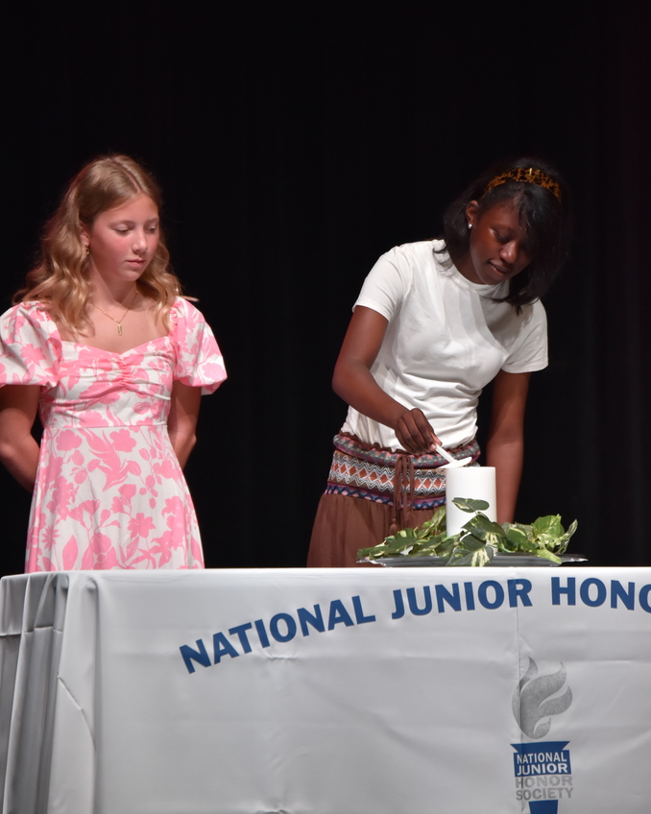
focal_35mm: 247
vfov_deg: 7.8
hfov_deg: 6.3
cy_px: 443
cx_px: 326
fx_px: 5940
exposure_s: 1/500
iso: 900
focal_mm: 145
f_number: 5
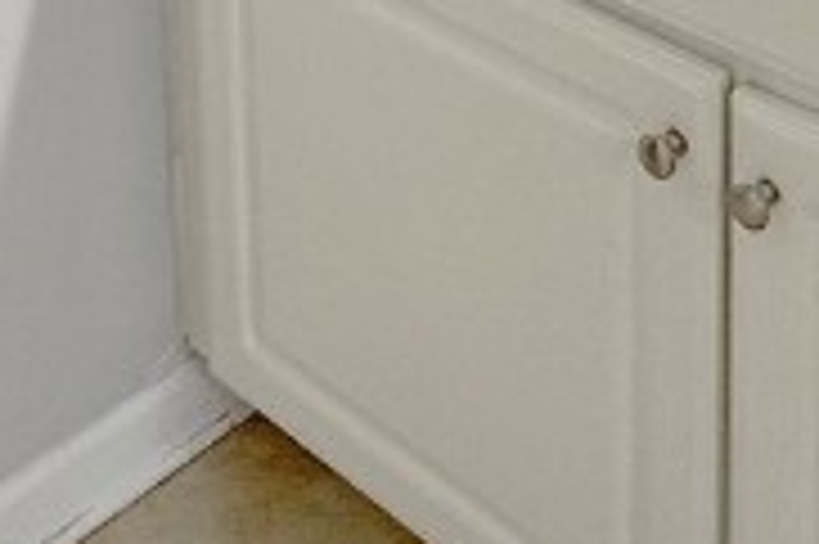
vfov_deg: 13.2
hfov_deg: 24.8
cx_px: 410
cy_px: -683
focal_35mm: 82
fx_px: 1864
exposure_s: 1/120
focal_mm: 2.22
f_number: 2.2
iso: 100
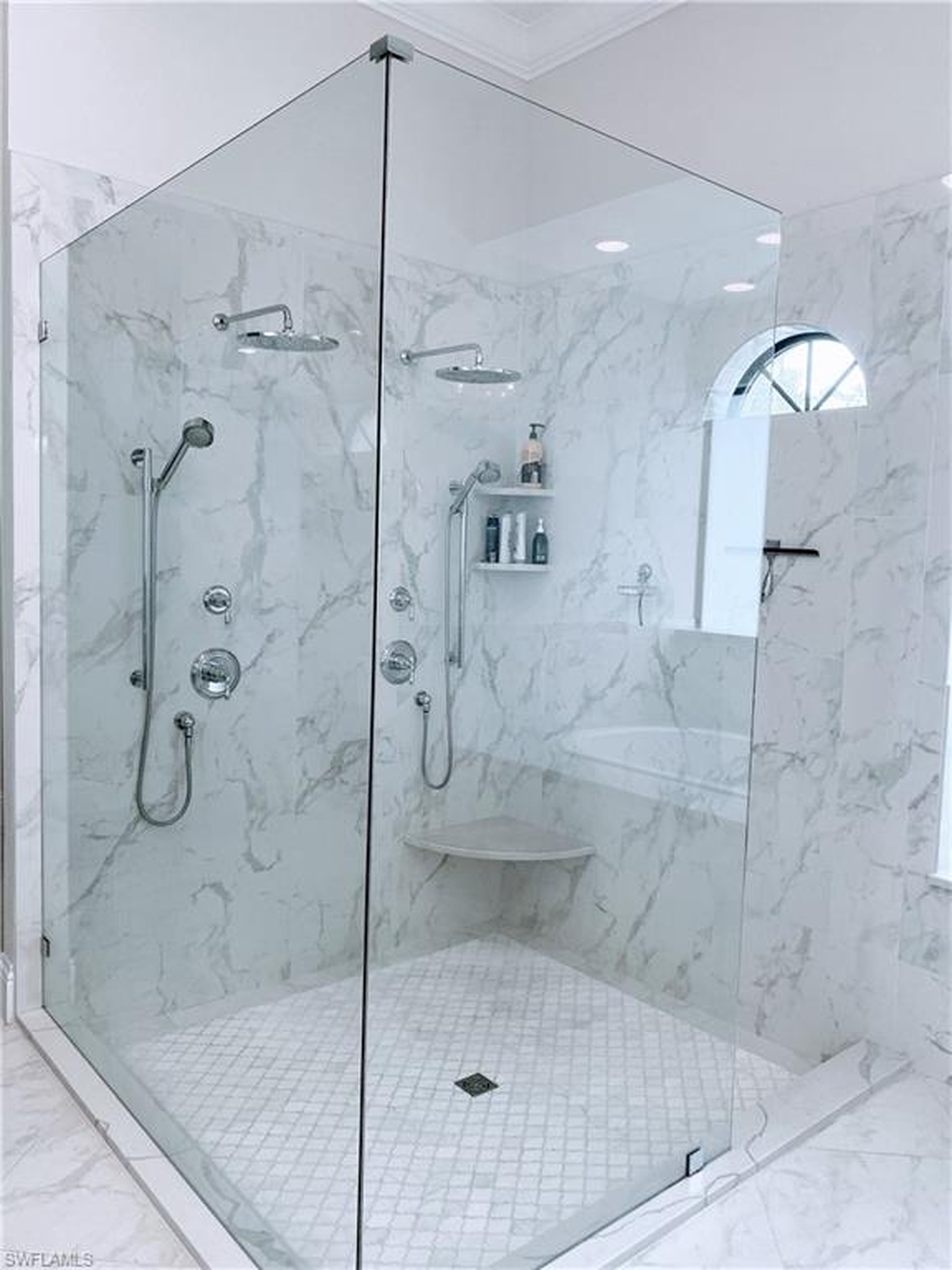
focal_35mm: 26
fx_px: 953
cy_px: 635
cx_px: 476
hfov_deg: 53.1
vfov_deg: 67.3
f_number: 1.8
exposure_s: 1/120
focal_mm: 4.25
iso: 125
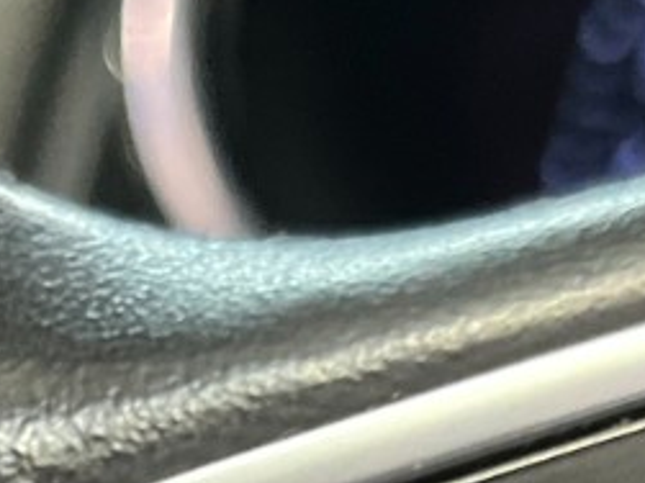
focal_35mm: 166
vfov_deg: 8.4
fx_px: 3092
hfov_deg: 11.9
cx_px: 288
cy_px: 1061
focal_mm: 5.1
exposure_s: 1/25
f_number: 1.6
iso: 640
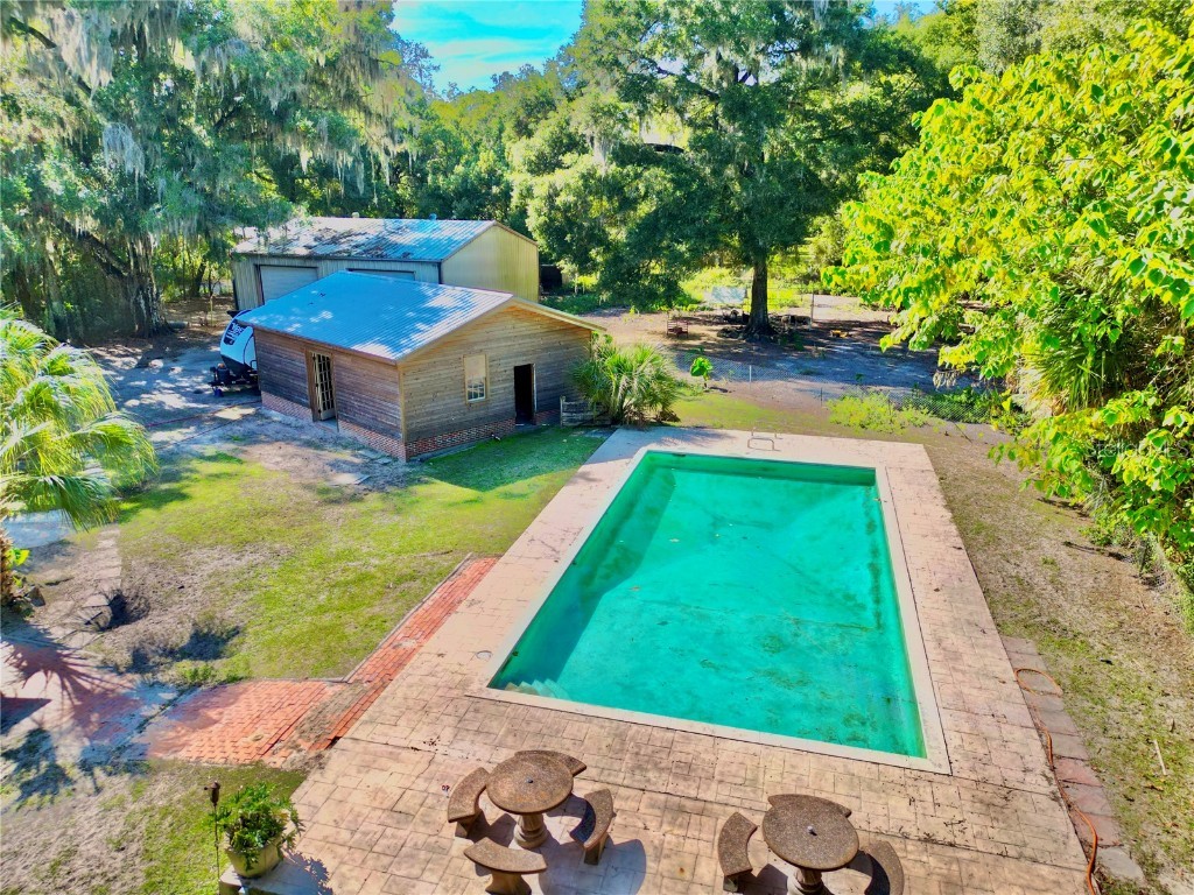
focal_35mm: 24
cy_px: 448
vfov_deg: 56.8
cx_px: 597
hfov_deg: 71.6
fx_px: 828
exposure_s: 1/1500
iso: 100
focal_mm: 6.72
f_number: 1.7
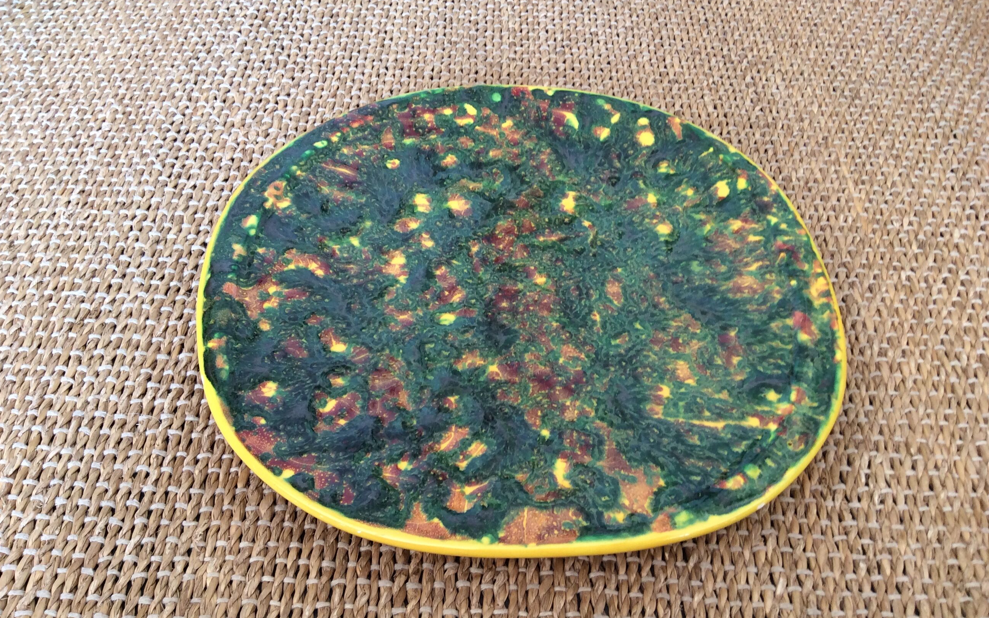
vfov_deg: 37.3
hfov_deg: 56.7
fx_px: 916
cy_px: 306
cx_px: 494
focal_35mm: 34
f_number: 2.4
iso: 50
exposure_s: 1/25
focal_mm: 3.3
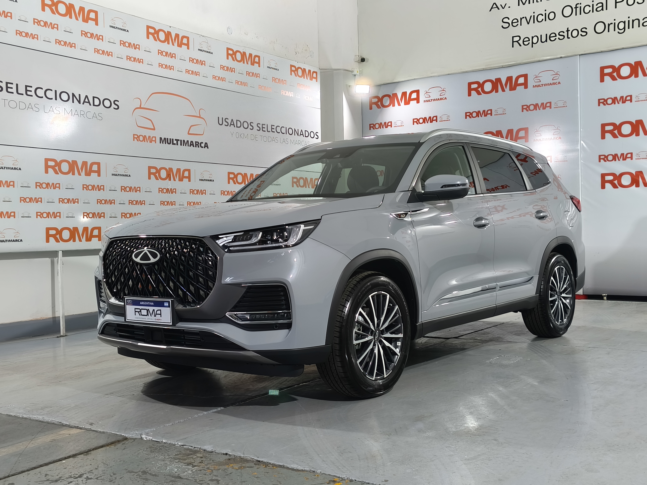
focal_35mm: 41
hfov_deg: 45.8
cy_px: 242
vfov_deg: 35.1
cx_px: 324
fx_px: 766
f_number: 1.7
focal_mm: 5.35
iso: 320
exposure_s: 1/50
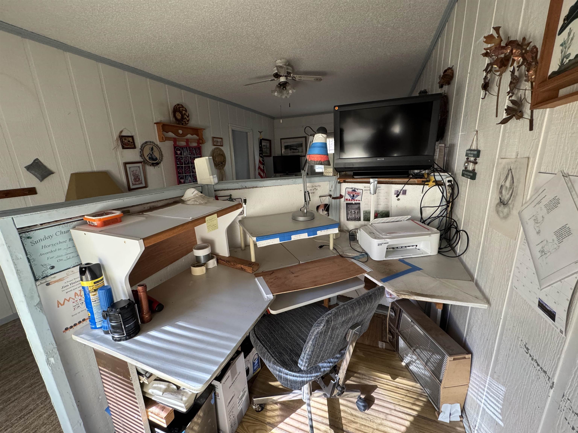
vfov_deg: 85.7
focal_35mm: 14
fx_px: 234
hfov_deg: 102.1
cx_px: 289
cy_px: 216
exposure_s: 1/60
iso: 400
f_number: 2.2
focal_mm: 2.22
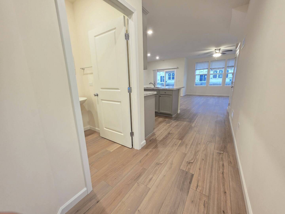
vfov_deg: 89.9
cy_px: 107
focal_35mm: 13
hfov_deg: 106.2
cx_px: 142
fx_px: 107
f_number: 1.9
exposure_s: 1/60
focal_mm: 2.2
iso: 320
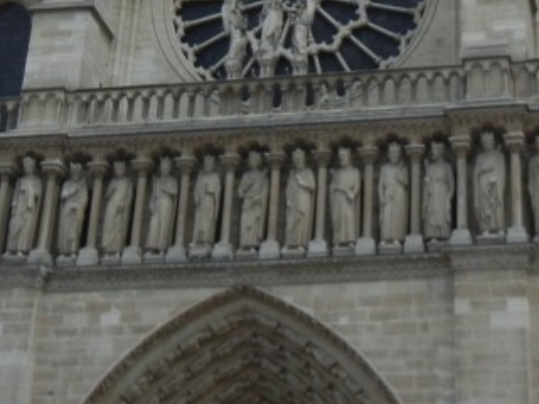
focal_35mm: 96
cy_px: -88
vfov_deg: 14.9
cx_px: 317
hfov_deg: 20.4
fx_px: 1495
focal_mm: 5.4
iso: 160
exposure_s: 1/365
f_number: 7
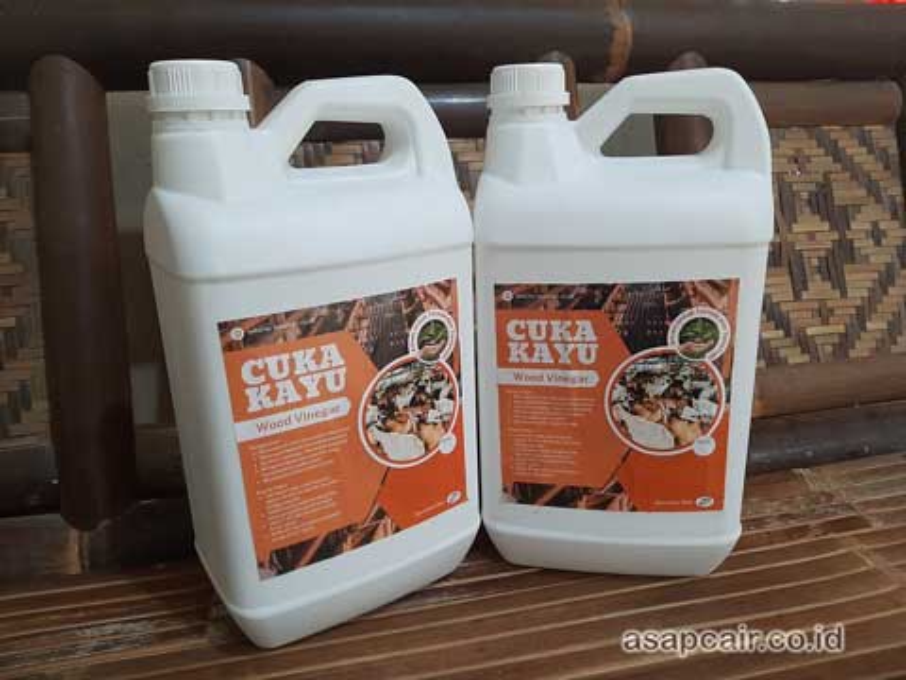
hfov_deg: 65.3
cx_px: 453
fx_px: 707
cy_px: 340
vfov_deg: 51.4
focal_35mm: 27
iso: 500
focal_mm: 3.93
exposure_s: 1/25
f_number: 1.7
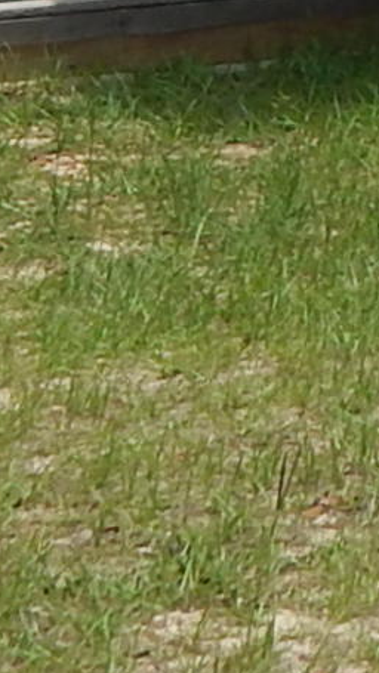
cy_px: -649
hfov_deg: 4.3
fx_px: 4876
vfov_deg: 7.6
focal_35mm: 273
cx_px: 1165
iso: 125
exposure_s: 1/400
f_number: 6.9
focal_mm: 6.8
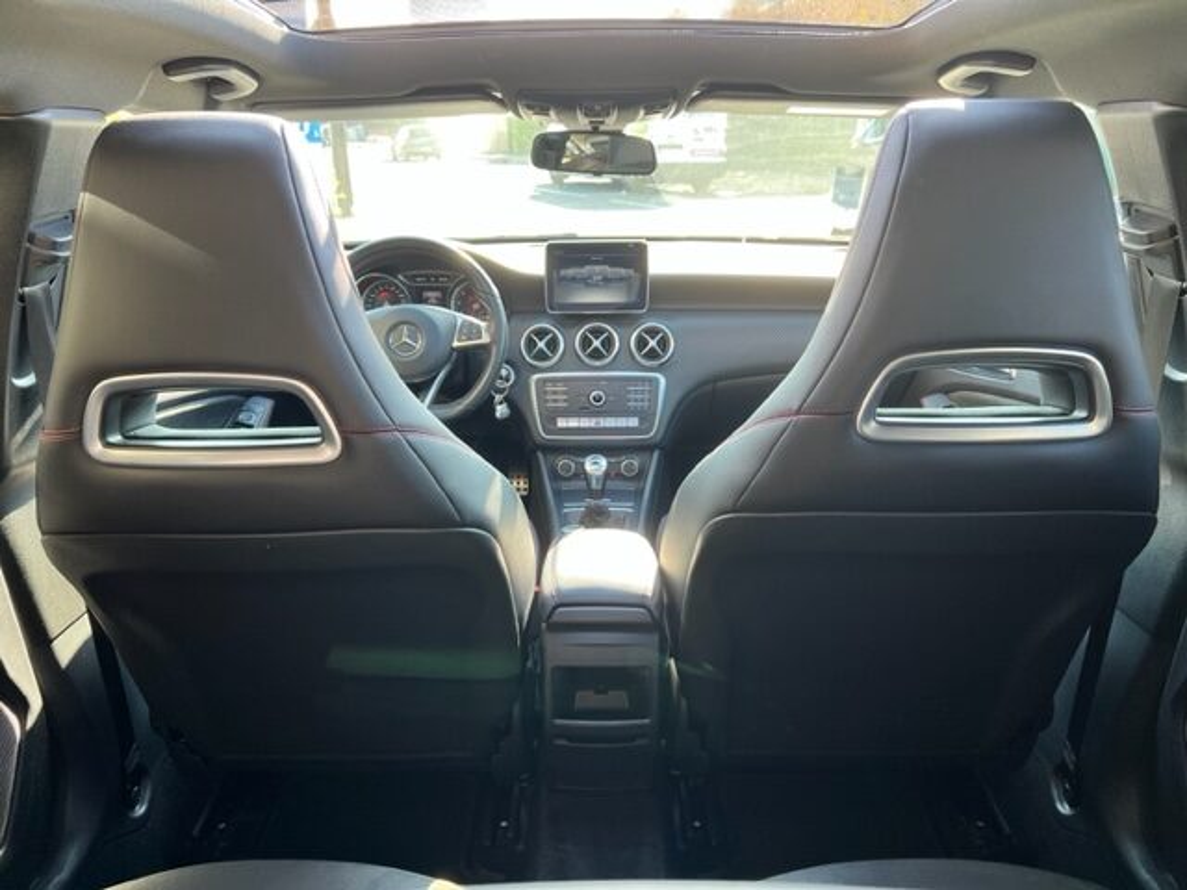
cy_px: 445
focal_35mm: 26
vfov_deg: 53.1
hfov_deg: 67.3
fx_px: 892
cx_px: 594
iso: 64
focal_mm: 5.7
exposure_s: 1/121
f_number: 1.5
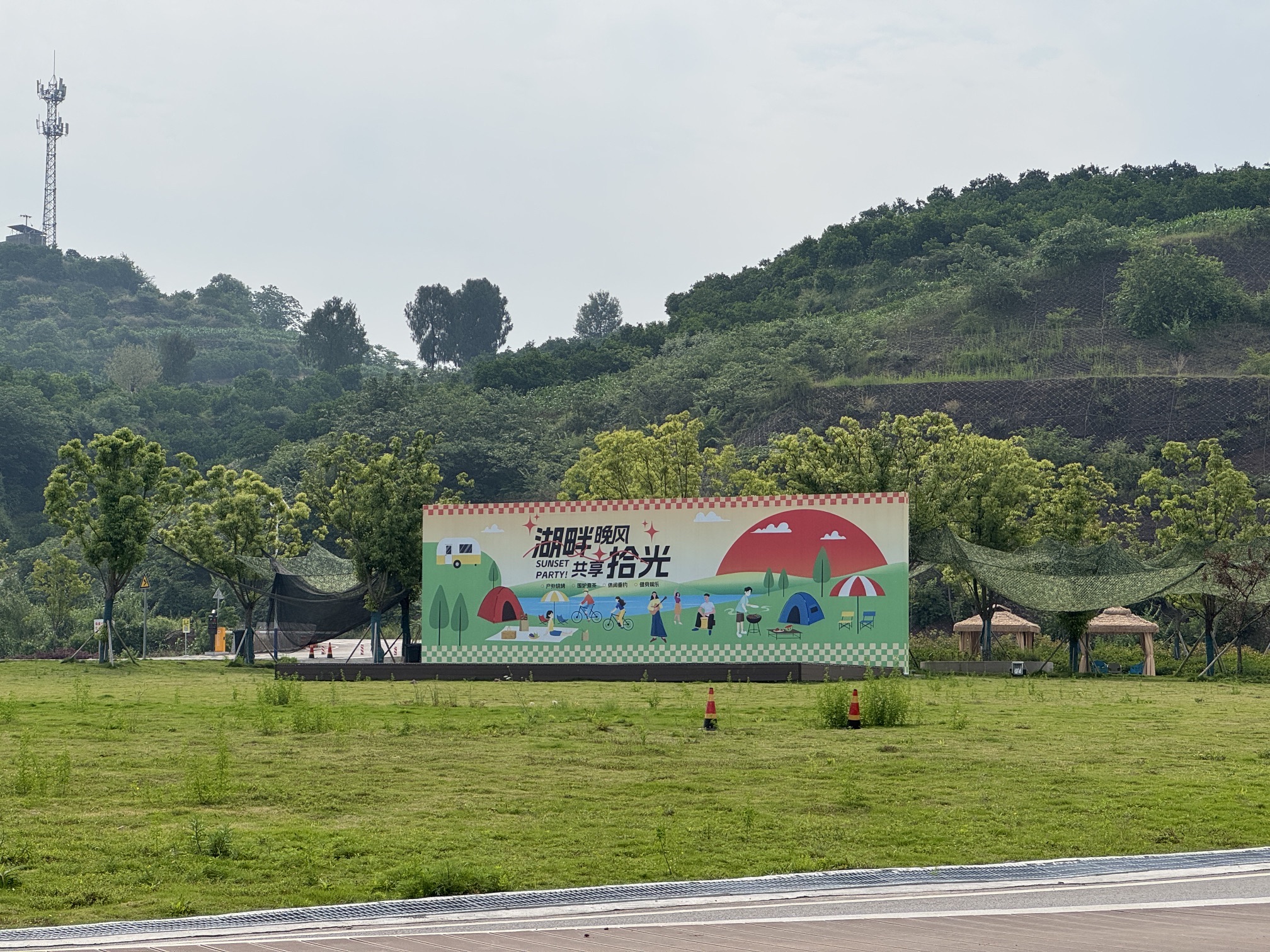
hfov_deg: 25.3
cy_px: 476
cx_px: 635
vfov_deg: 19.1
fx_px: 2825
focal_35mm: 77
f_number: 2.8
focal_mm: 9
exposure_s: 1/1647
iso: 25
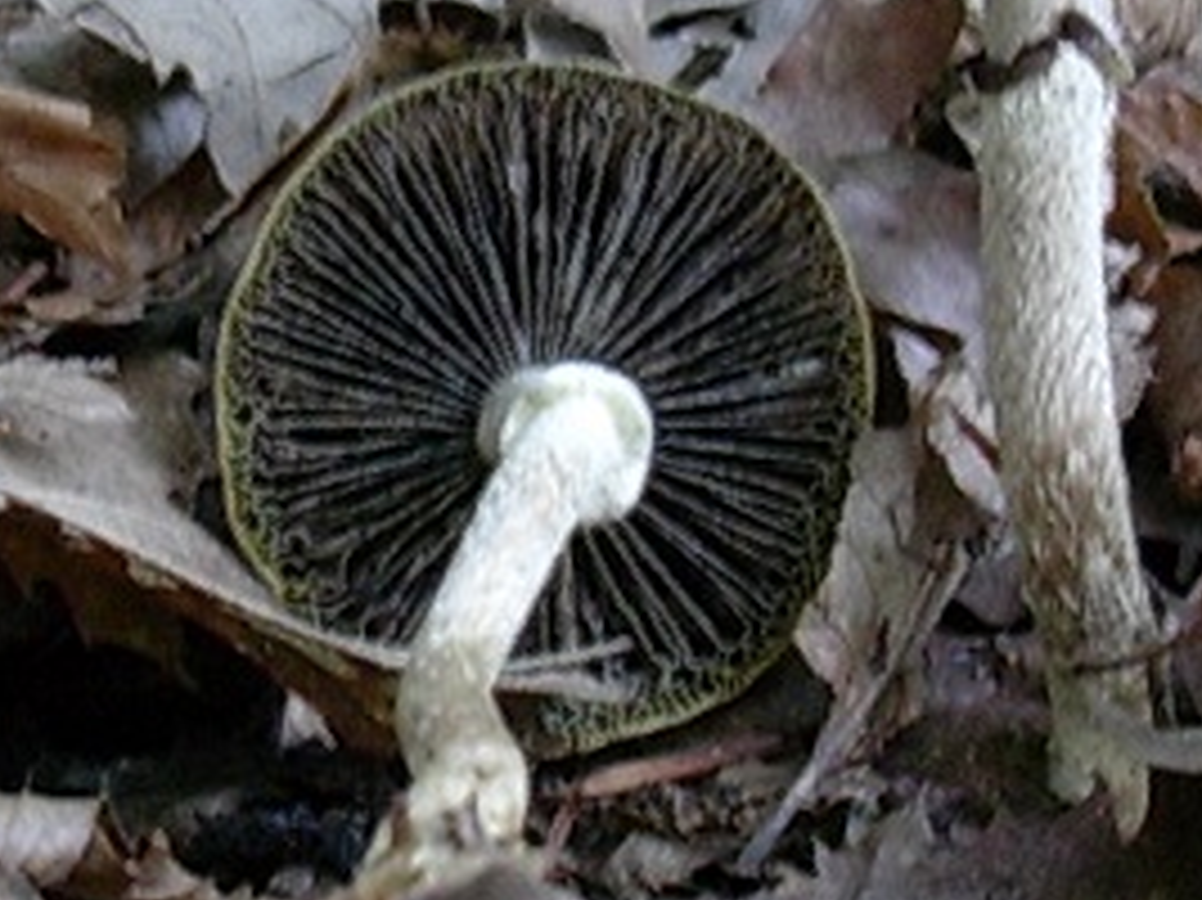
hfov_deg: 14.6
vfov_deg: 11.0
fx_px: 4686
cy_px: 266
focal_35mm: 135
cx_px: 734
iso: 70
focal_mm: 6.7
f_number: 2.9
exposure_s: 1/10.3
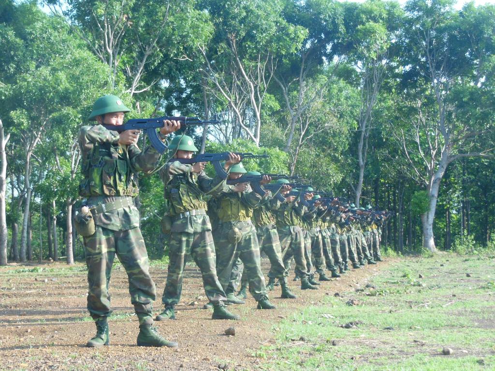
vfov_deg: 18.4
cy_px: 186
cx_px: 248
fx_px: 1144
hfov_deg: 24.4
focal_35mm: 80
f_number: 5.4
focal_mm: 14.3
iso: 125
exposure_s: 1/125
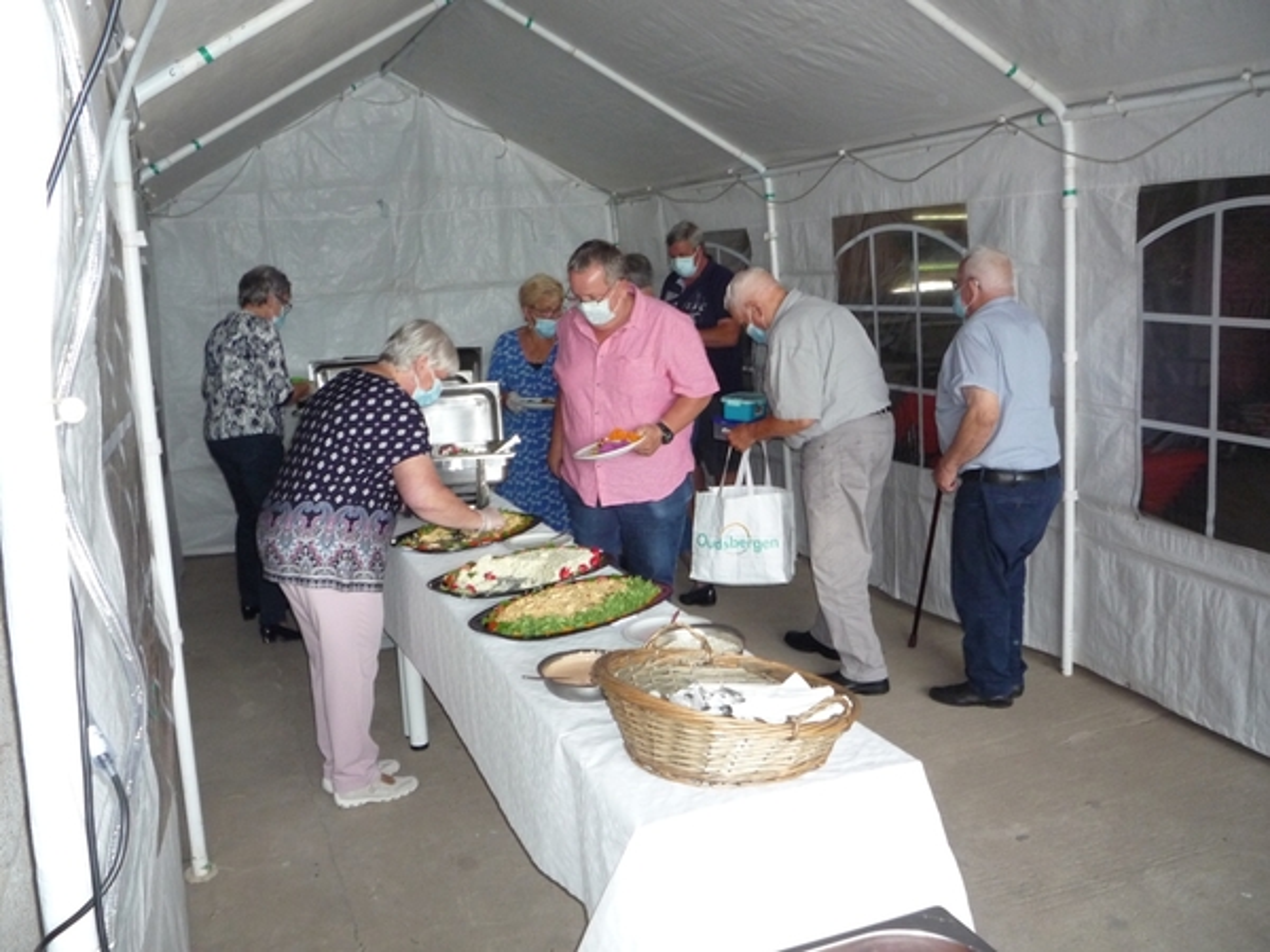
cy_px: 476
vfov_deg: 46.8
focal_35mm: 30
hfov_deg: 60.0
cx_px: 635
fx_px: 1101
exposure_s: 1/30
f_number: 3.3
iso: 320
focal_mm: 5.2
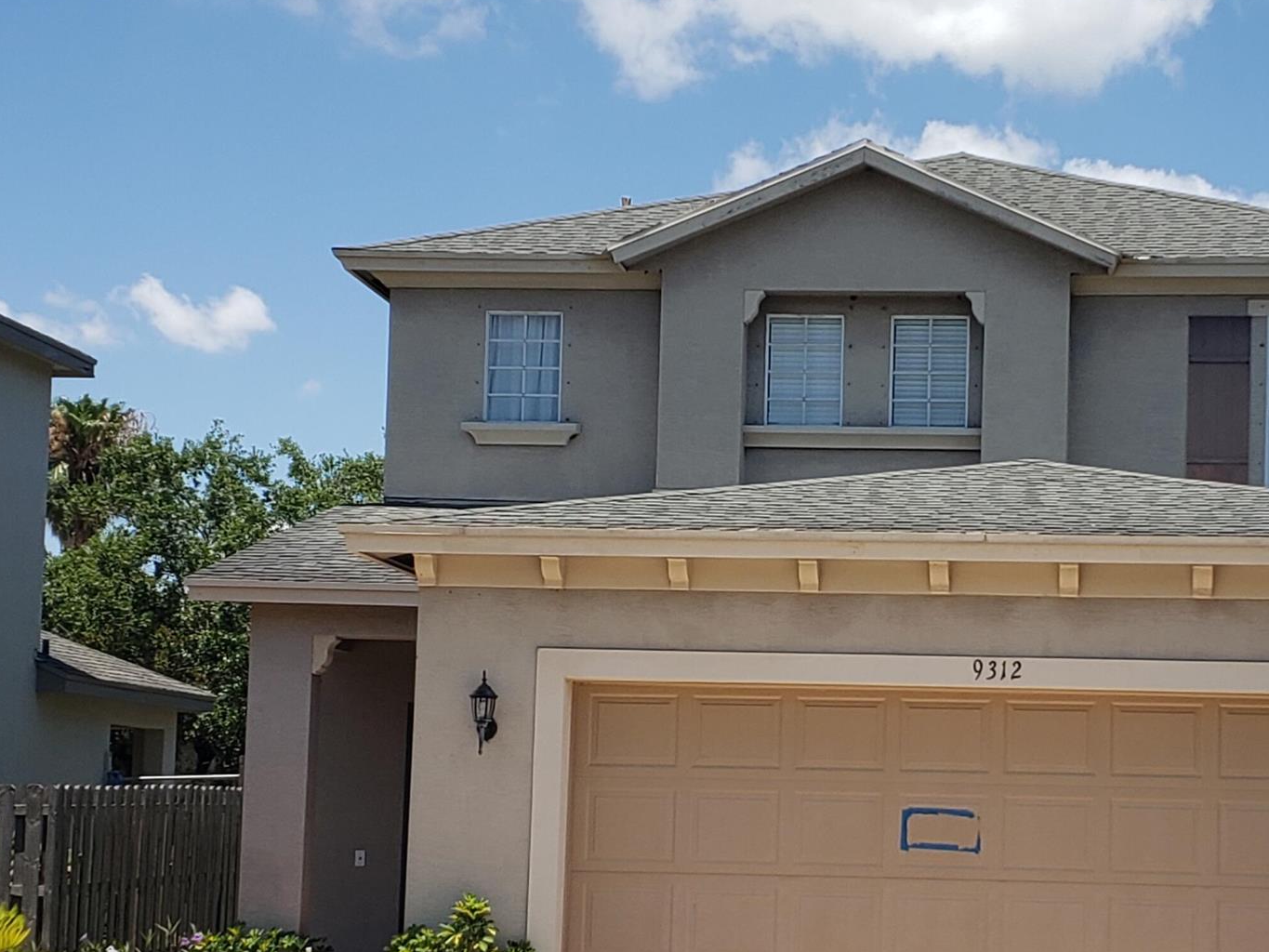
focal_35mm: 39
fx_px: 1430
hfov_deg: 46.7
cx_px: 898
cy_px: 656
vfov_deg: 36.3
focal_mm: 4.3
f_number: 2.4
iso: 50
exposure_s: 1/3521
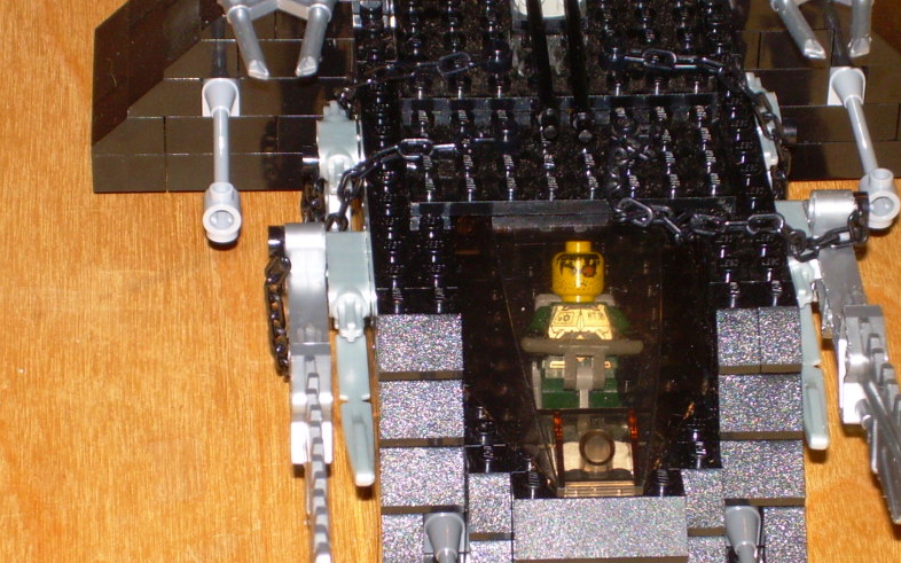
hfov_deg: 13.8
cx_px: 476
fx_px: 3732
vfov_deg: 8.6
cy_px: 326
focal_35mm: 152
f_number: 4.9
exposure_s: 1/60
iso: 92
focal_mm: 18.9
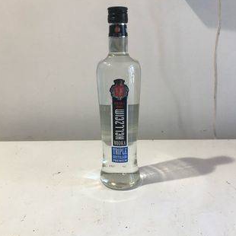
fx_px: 262
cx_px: 118
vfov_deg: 48.4
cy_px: 122
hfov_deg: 48.5
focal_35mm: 34
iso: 40
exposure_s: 1/33
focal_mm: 3.99
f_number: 1.8
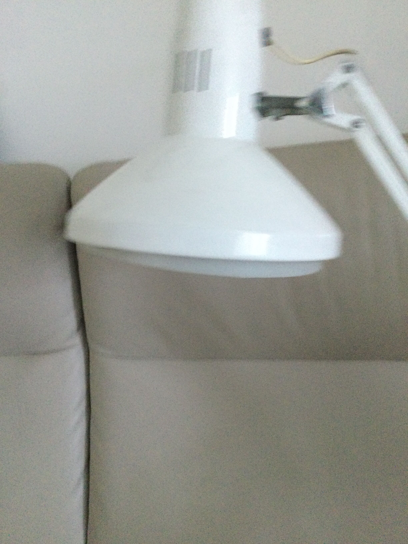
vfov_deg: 58.4
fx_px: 487
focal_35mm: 31
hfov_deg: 45.4
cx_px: 204
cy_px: 272
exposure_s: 1/17
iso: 400
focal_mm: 3.3
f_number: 2.4
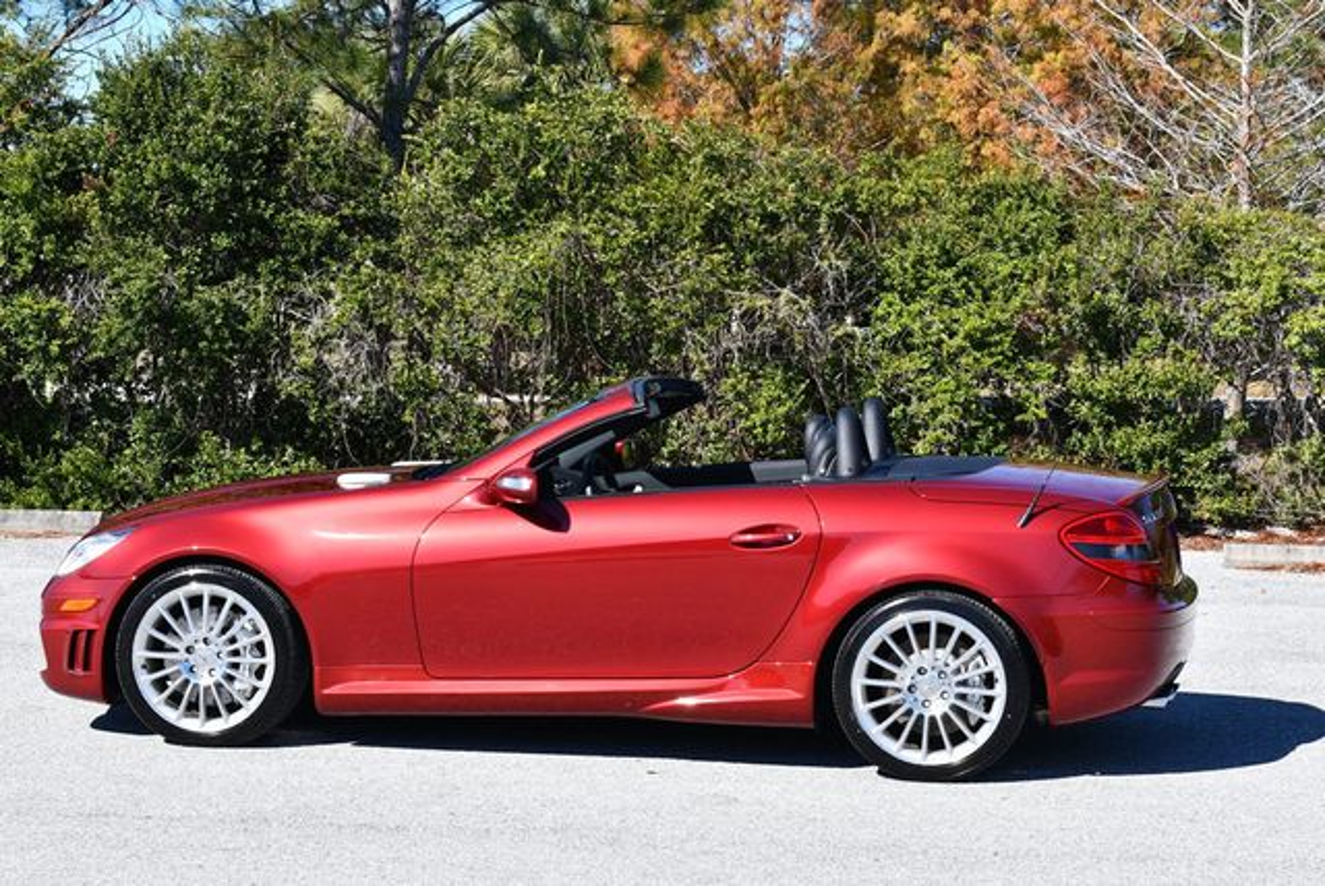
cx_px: 662
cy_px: 443
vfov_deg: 16.3
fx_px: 3094
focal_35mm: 84
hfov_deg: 24.2
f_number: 8
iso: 125
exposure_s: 1/250
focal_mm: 42
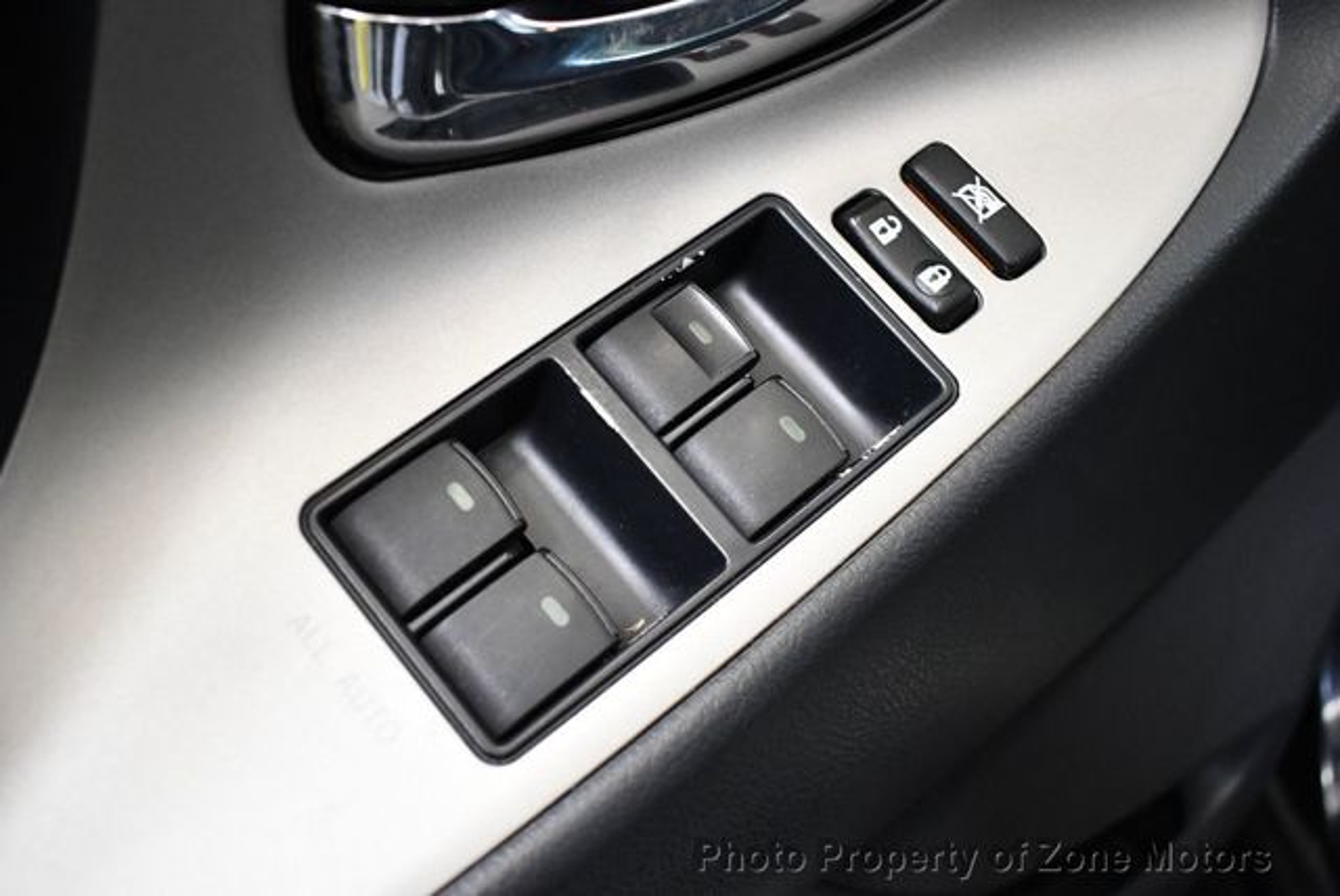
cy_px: 448
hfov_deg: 53.1
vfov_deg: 36.9
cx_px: 670
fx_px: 1341
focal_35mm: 36
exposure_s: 1/100
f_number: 3.5
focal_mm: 18
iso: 3200
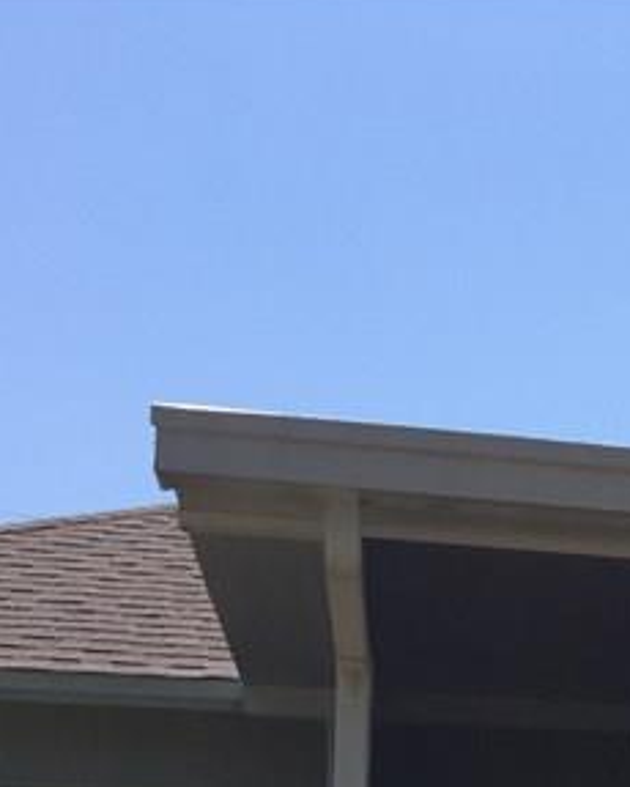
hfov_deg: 13.0
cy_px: 1037
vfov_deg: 17.7
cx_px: 1304
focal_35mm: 101
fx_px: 2352
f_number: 2.2
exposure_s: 1/2083
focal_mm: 4.15
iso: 32
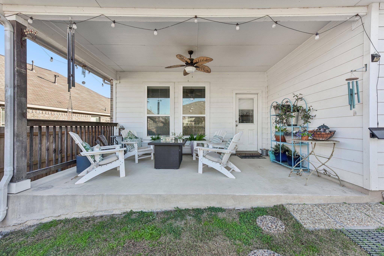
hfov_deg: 100.4
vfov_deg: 77.3
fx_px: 160
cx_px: 192
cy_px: 128
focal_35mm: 15
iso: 400
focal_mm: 15
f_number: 8
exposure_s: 1/250
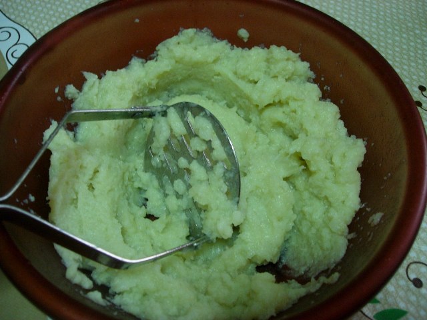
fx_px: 469
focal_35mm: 38
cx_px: 214
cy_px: 160
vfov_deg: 37.7
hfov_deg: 49.0
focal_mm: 7.8
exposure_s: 1/16.4
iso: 200
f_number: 2.8
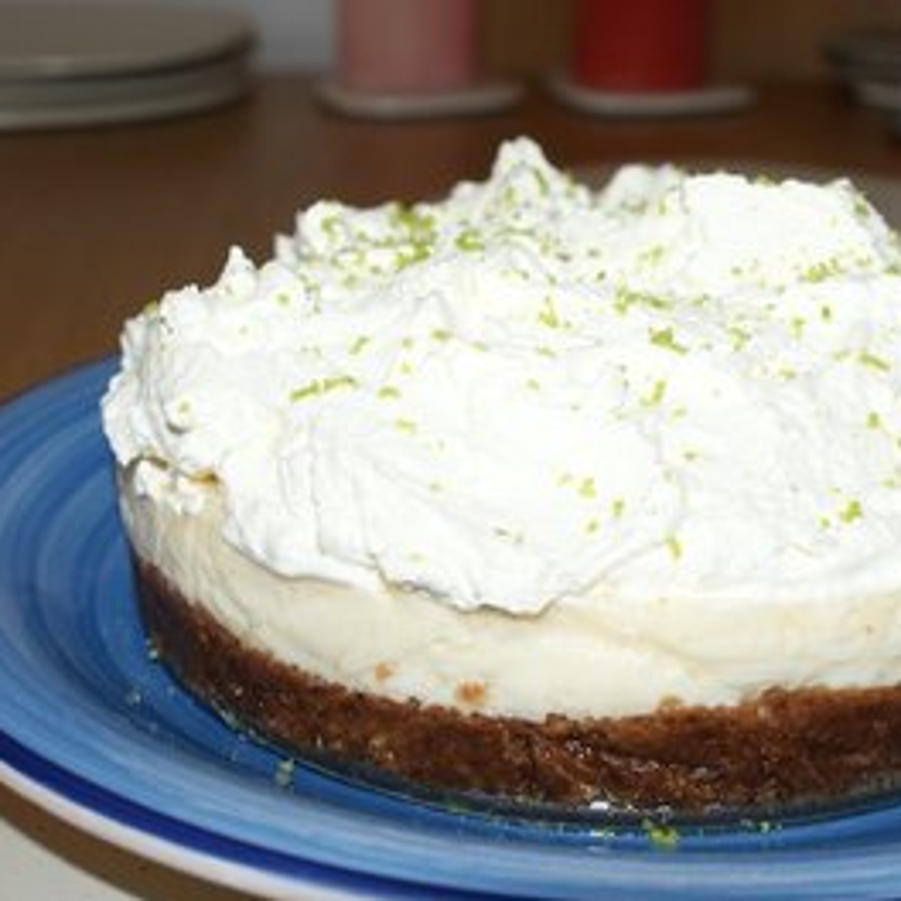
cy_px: 454
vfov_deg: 29.6
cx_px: 621
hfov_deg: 29.3
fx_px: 1708
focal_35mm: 58
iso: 400
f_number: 6.3
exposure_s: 1/60
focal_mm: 30
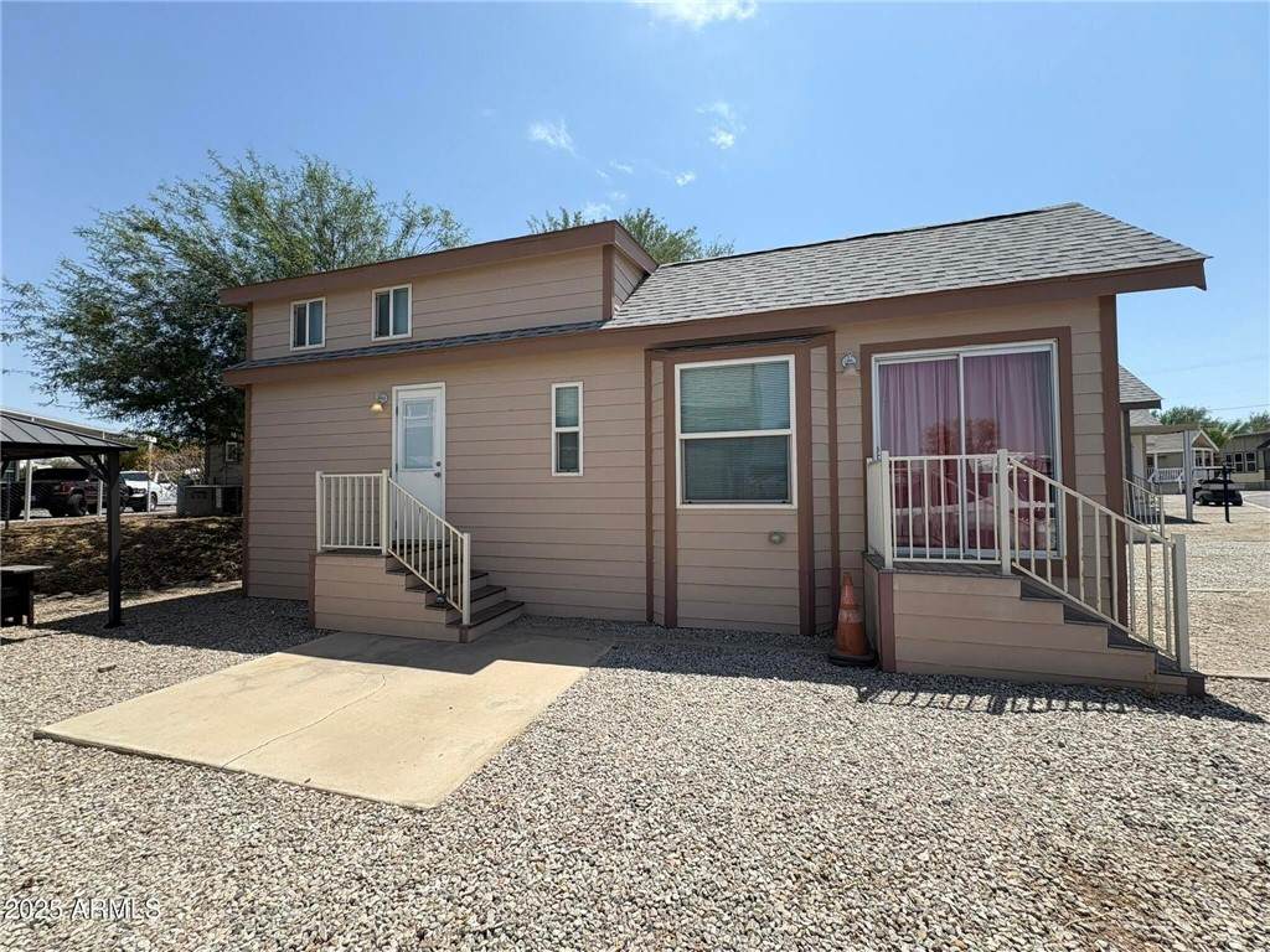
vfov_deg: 85.7
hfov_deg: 102.1
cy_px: 476
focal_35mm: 14
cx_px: 635
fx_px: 514
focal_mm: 2.22
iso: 50
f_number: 2.2
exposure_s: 1/1420
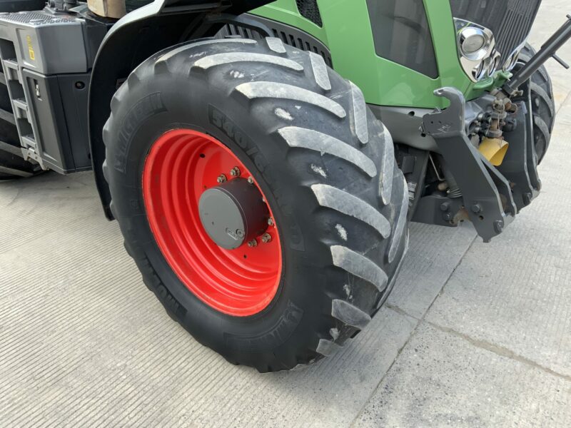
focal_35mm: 29
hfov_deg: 61.7
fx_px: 478
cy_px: 214
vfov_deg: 48.2
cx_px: 286
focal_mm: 3
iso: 16
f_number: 1.8
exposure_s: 1/186
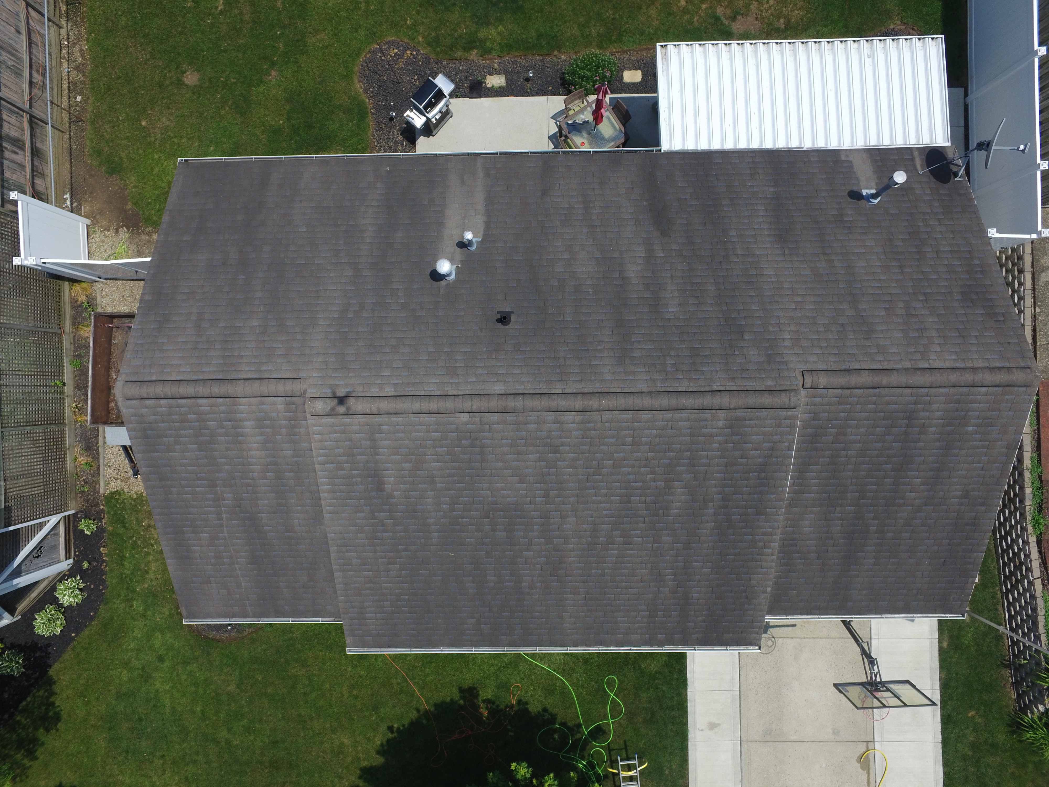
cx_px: 524
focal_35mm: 20
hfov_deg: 81.7
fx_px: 606
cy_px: 394
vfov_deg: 66.0
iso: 100
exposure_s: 1/1522
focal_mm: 3.61
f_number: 2.8
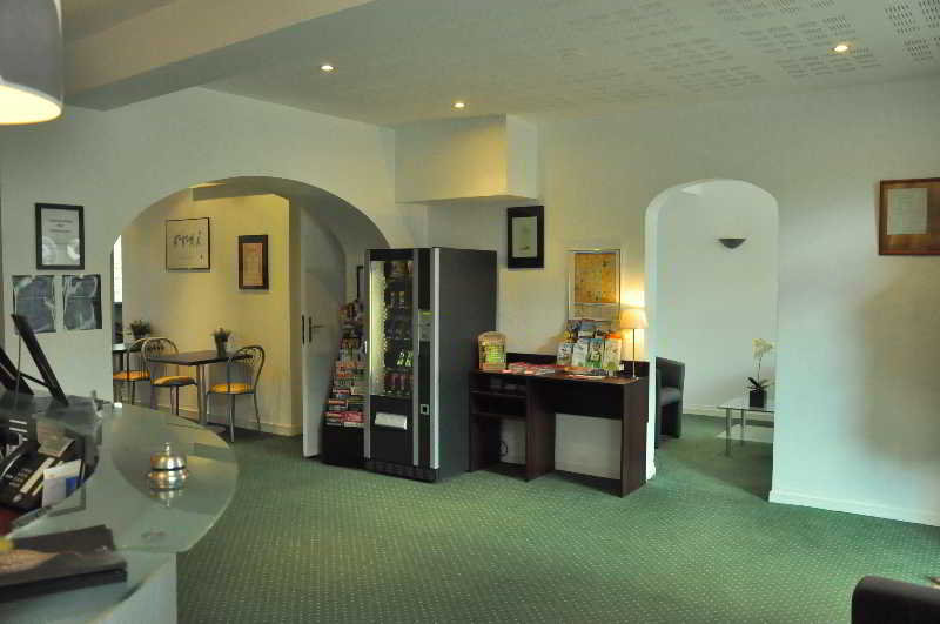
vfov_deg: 41.6
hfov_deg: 59.6
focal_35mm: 32
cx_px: 470
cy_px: 312
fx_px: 821
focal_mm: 21
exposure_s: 1/400
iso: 3200
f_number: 3.8
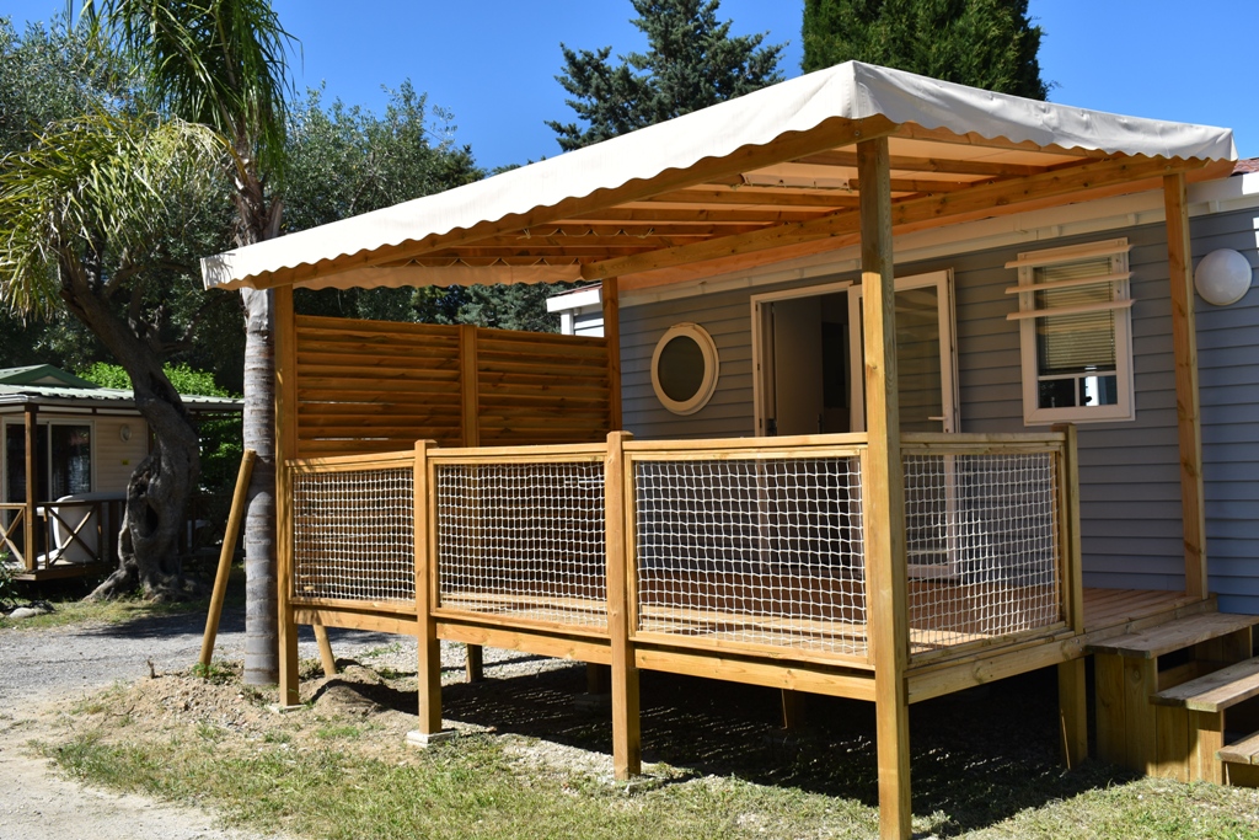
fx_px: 1259
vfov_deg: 36.9
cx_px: 630
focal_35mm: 36
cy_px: 420
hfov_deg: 53.1
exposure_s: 1/320
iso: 100
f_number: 9
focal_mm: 24
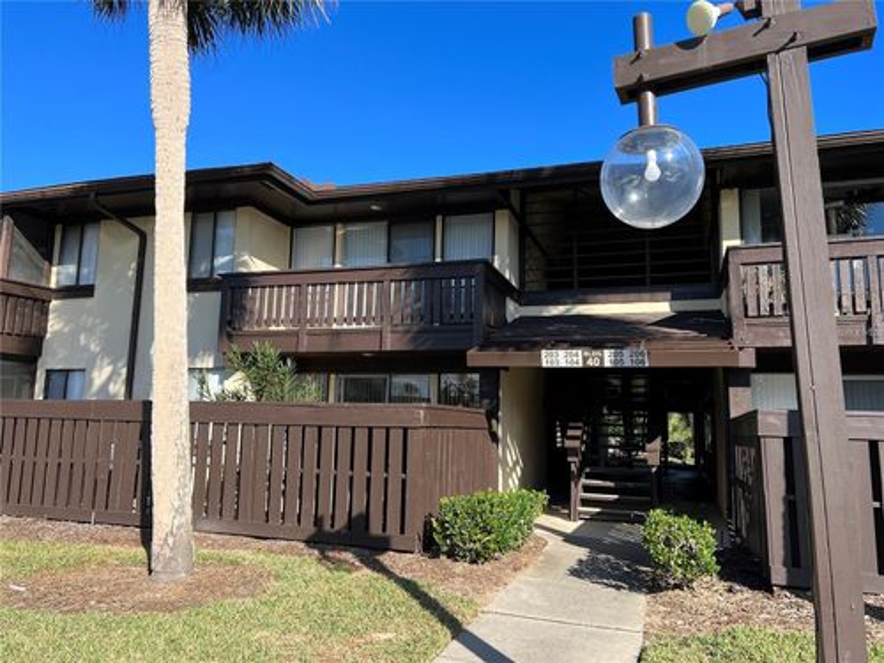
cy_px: 332
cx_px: 442
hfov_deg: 67.3
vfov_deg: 53.1
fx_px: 664
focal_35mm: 26
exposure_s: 1/2123
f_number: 1.5
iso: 50
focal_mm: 5.7
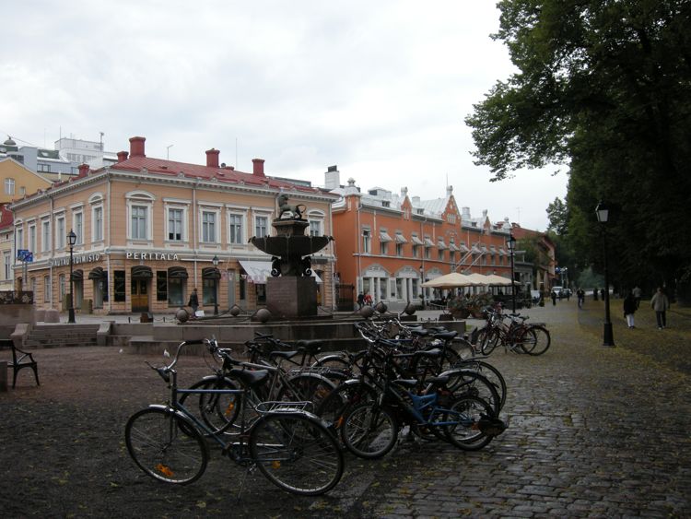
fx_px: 699
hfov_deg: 52.6
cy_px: 260
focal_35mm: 35
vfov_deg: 40.7
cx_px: 346
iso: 64
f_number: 3.8
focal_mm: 7.5
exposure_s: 1/188
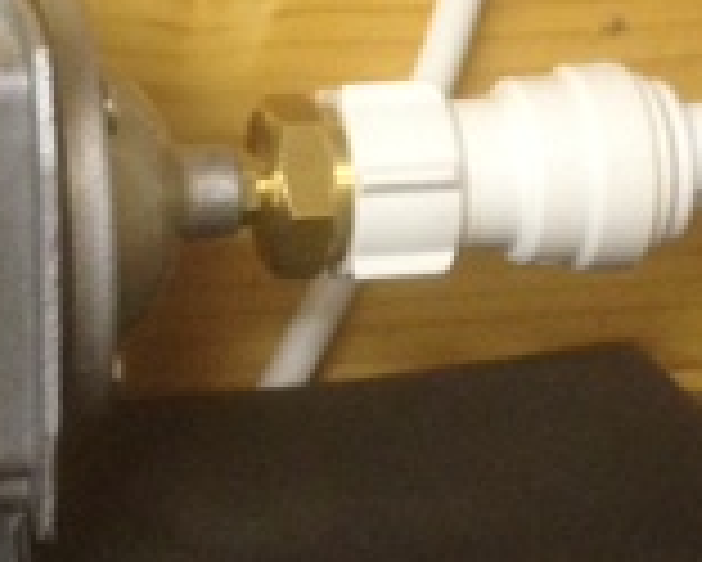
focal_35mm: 140
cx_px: 302
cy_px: 31
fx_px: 2911
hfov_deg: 13.7
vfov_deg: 11.0
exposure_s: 1/20
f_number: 2.4
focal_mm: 4.28
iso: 250
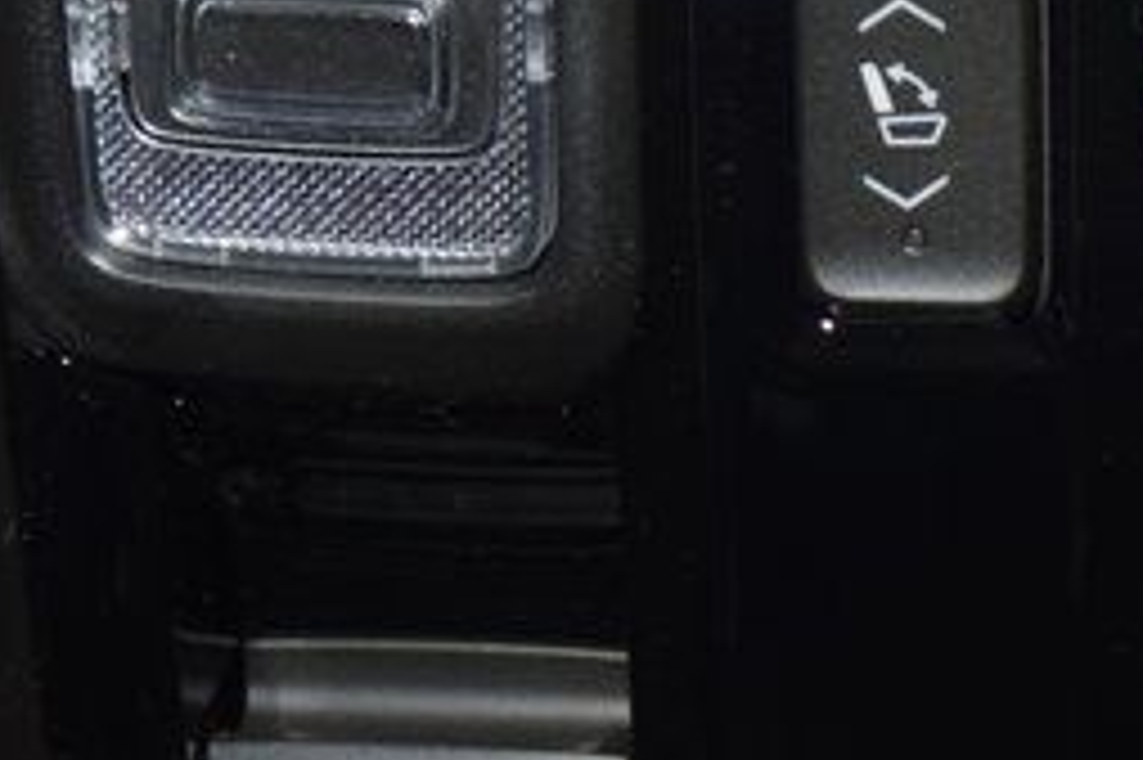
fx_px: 4220
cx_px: 1354
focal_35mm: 133
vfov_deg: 10.3
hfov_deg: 14.9
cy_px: 425
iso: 720
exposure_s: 1/80
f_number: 3.5
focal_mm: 22
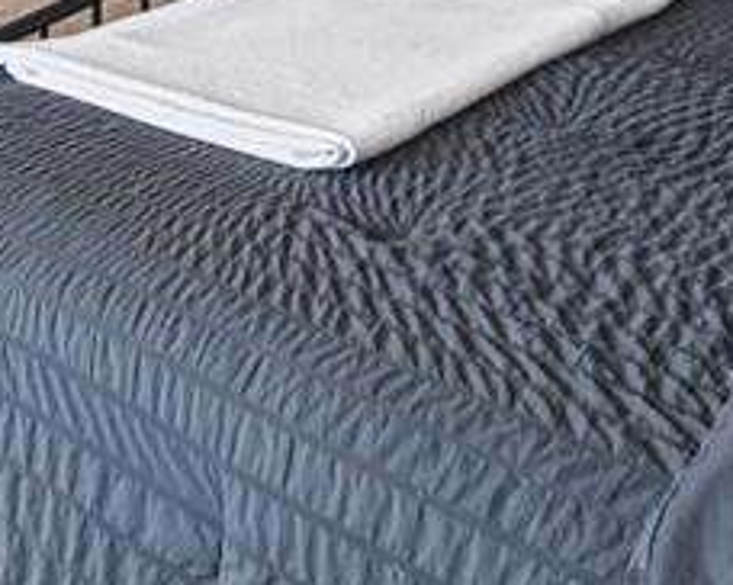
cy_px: -312
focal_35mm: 59
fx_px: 1279
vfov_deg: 21.3
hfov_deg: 28.9
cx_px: -74
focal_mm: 14
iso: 400
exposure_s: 1/15
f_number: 11
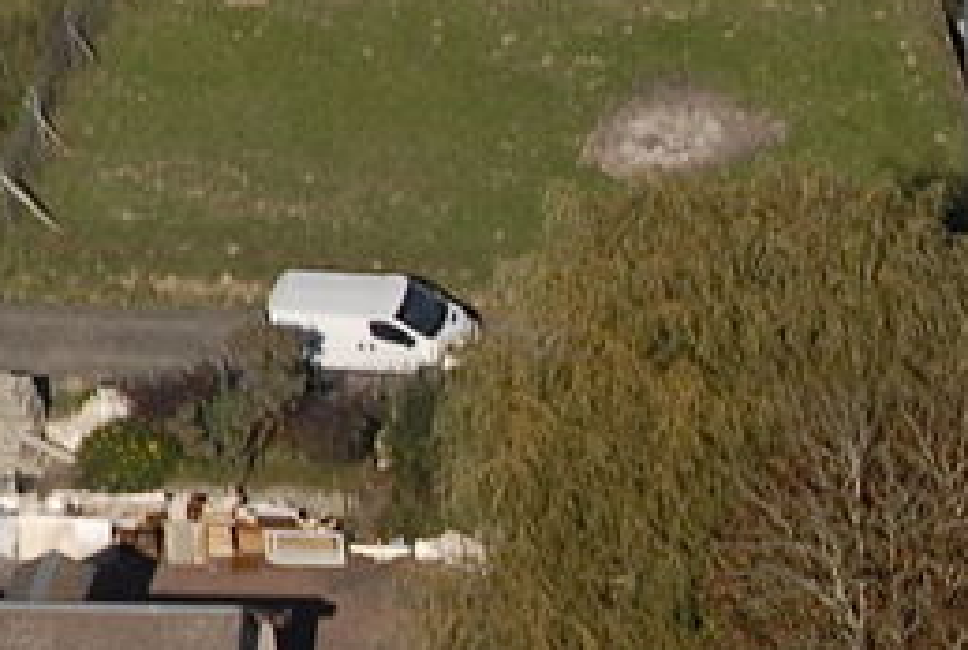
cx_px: 2009
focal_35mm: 739
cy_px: 706
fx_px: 19906
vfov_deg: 1.9
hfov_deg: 2.8
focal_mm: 95
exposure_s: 1/350
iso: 200
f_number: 10
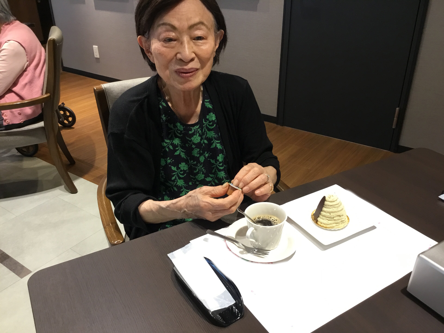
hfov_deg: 58.4
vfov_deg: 45.4
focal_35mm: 31
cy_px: 166
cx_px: 222
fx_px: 398
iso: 100
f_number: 2.4
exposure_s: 1/30
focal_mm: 3.3
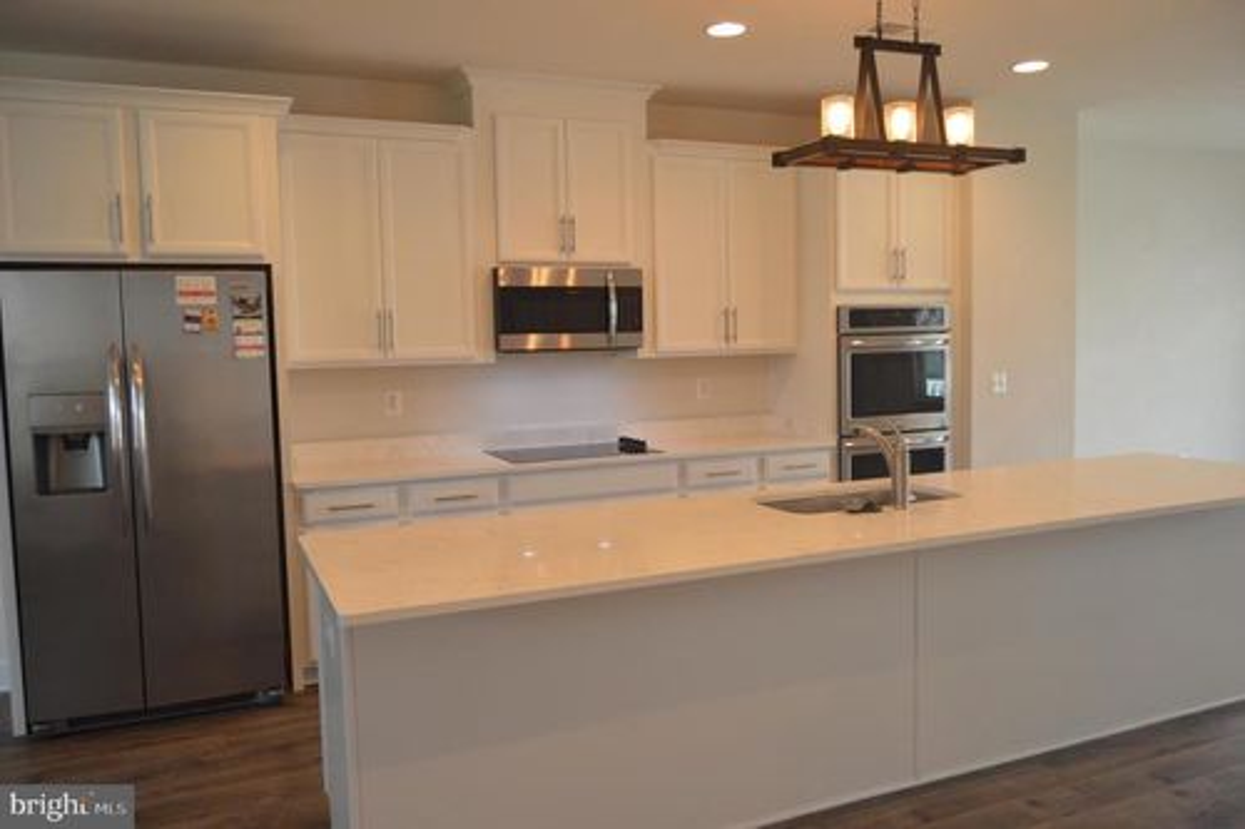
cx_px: 622
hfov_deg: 67.4
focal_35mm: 27
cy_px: 414
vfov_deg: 47.9
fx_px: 933
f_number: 4
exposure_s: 1/60
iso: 400
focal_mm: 18
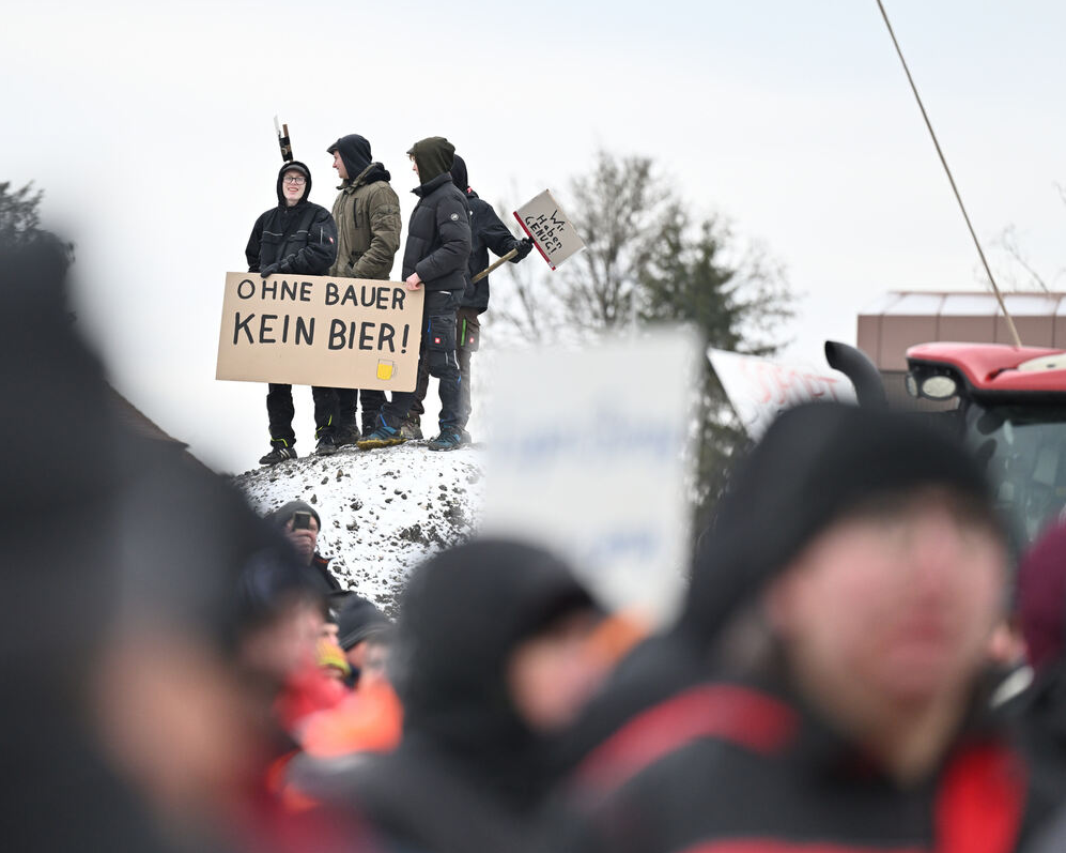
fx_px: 7128
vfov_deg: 6.8
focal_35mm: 226
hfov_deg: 8.6
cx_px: 435
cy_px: 426
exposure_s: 1/1600
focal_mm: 200
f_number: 2.8
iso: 800
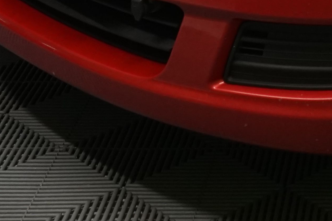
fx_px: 1319
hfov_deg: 13.3
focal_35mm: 143
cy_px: -195
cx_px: 540
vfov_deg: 9.1
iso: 1600
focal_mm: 30
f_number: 4
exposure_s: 1/50
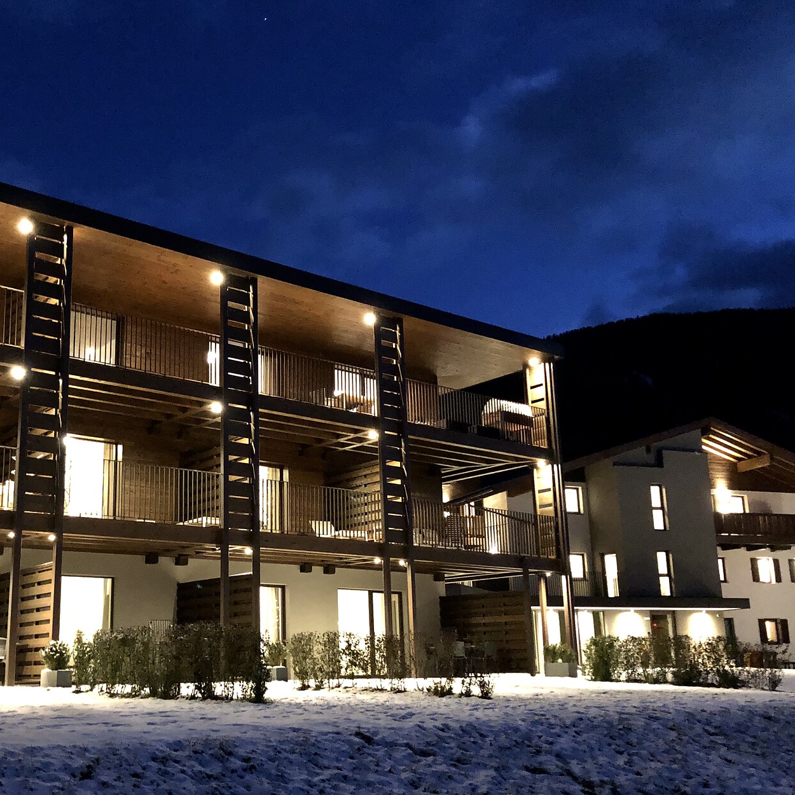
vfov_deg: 43.8
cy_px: 449
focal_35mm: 38
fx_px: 987
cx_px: 276
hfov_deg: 43.3
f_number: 1.8
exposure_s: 1/4
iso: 1000
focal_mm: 4
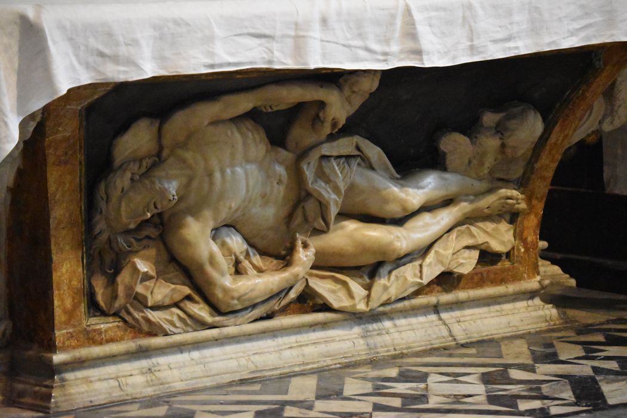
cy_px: 209
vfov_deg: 9.6
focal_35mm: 142
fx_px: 2482
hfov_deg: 14.4
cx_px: 314
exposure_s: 1/125
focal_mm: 95
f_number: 4.5
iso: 11400
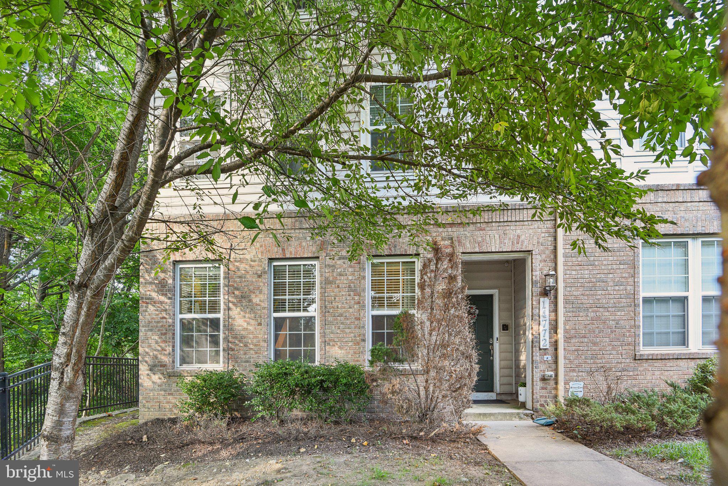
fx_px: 324
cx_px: 364
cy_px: 243
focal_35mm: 16
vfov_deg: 73.8
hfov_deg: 96.7
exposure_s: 1/10
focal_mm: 16
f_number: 8
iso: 400
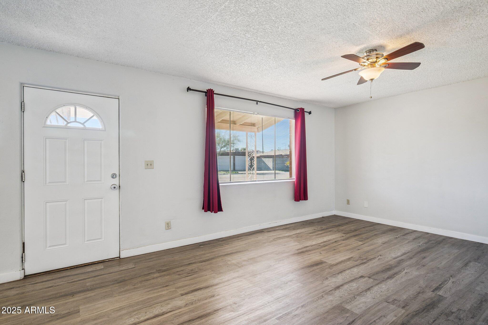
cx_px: 244
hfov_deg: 90.0
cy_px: 162
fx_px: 244
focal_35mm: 18
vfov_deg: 67.4
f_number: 8
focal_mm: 18
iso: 320
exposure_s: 1/15
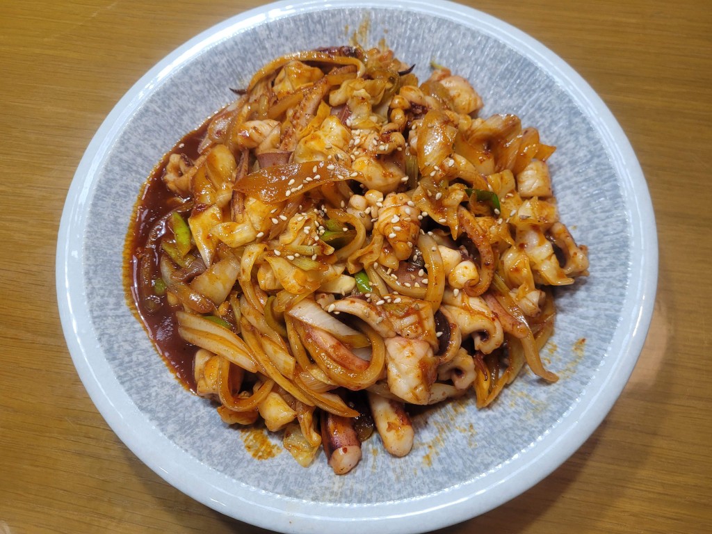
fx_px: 535
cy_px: 267
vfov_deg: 53.1
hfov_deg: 67.3
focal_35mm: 26
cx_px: 356
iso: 200
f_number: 1.8
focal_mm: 5.4
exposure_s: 1/120
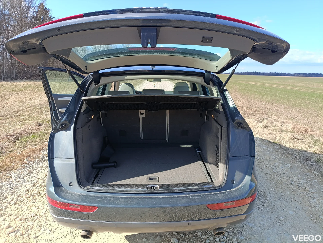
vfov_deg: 54.9
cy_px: 122
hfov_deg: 69.4
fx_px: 233
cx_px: 162
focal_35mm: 25
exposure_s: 1/219
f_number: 1.7
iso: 50
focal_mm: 4.71
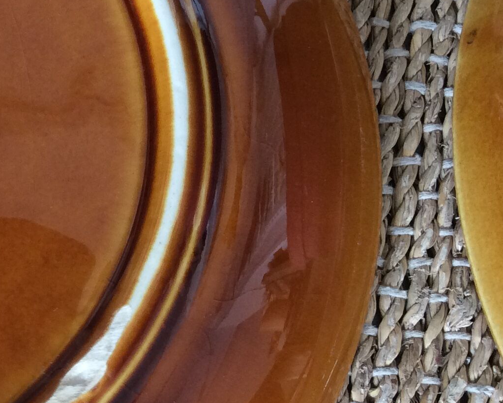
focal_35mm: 79
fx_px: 1176
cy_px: 298
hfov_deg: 22.3
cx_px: -98
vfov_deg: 19.3
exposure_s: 1/25
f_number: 2.4
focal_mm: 3.3
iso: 80
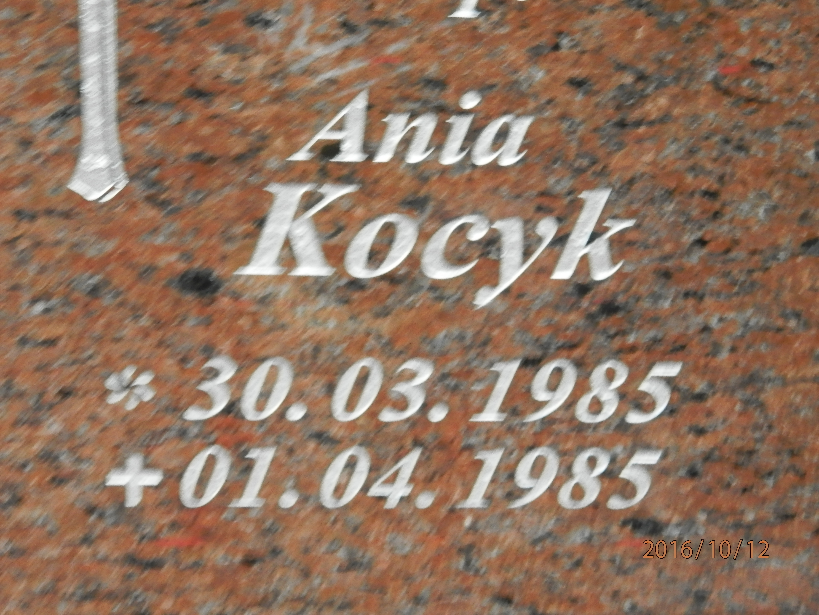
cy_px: 308
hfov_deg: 18.5
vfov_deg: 14.0
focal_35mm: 106
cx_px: 410
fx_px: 2508
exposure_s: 1/6
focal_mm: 19
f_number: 4.5
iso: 400
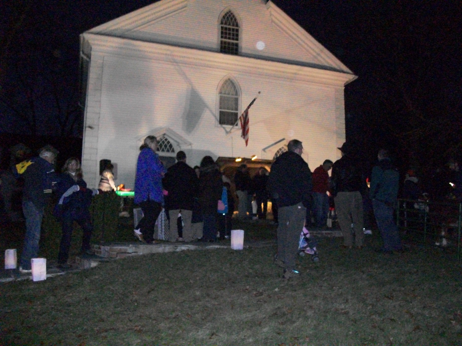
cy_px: 173
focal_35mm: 32
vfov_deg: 44.2
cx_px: 231
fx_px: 427
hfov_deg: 56.8
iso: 800
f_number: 2.8
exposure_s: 1/60
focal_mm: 5.7
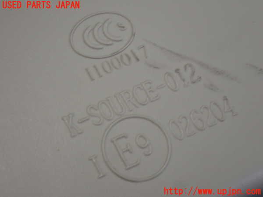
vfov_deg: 16.8
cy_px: 98
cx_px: 132
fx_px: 669
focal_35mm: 88
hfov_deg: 22.3
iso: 800
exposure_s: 1/40
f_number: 4.5
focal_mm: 15.66
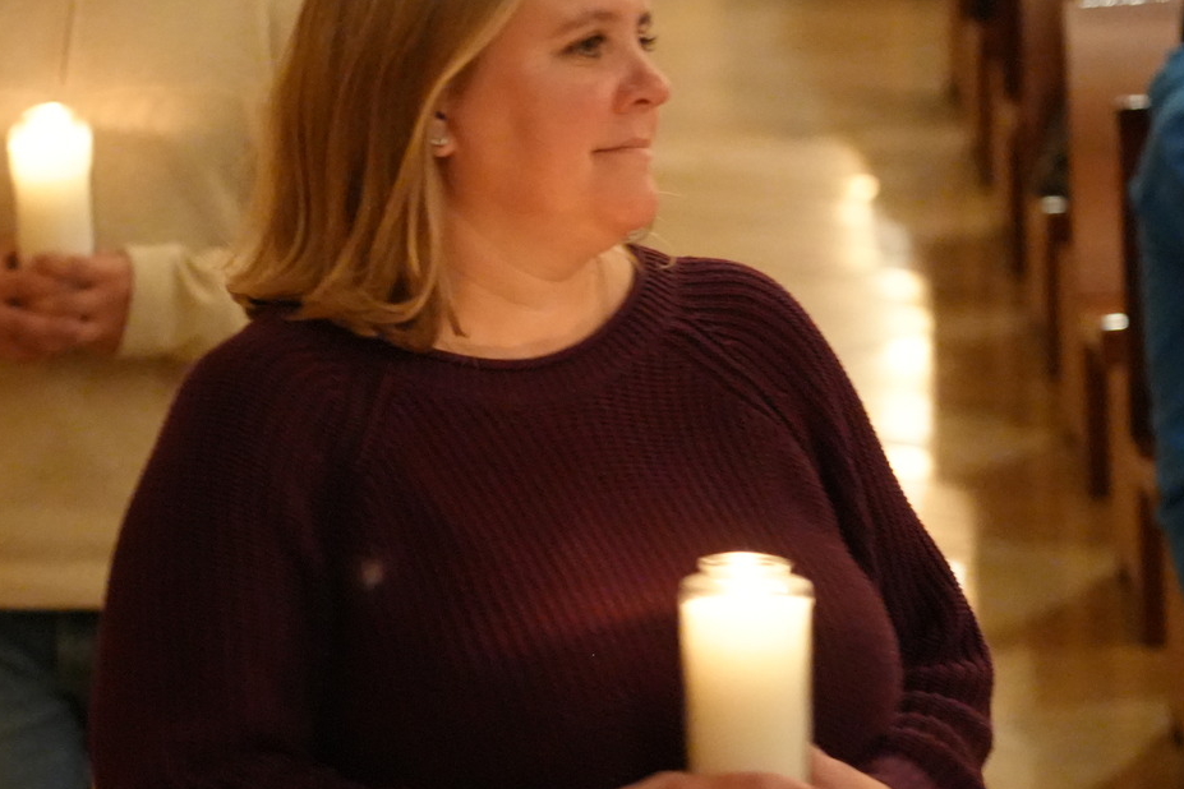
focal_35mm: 205
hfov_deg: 10.0
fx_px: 6742
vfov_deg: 6.7
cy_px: 326
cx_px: 220
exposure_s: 1/30
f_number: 4
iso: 12800
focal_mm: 95
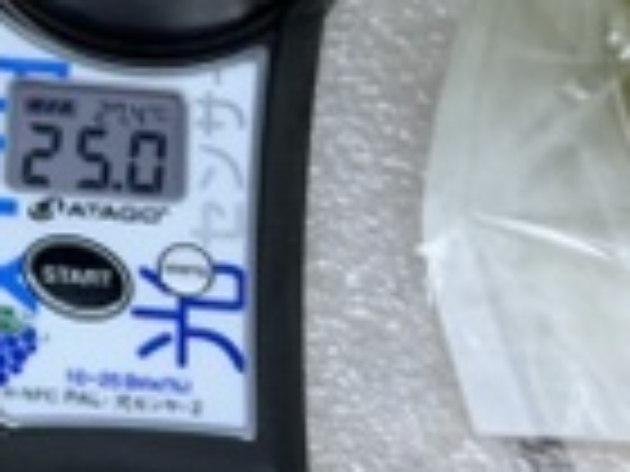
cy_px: -99
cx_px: -310
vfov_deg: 8.9
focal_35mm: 165
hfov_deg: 11.5
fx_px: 3003
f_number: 1.78
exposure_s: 1/100
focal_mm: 6.76
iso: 64
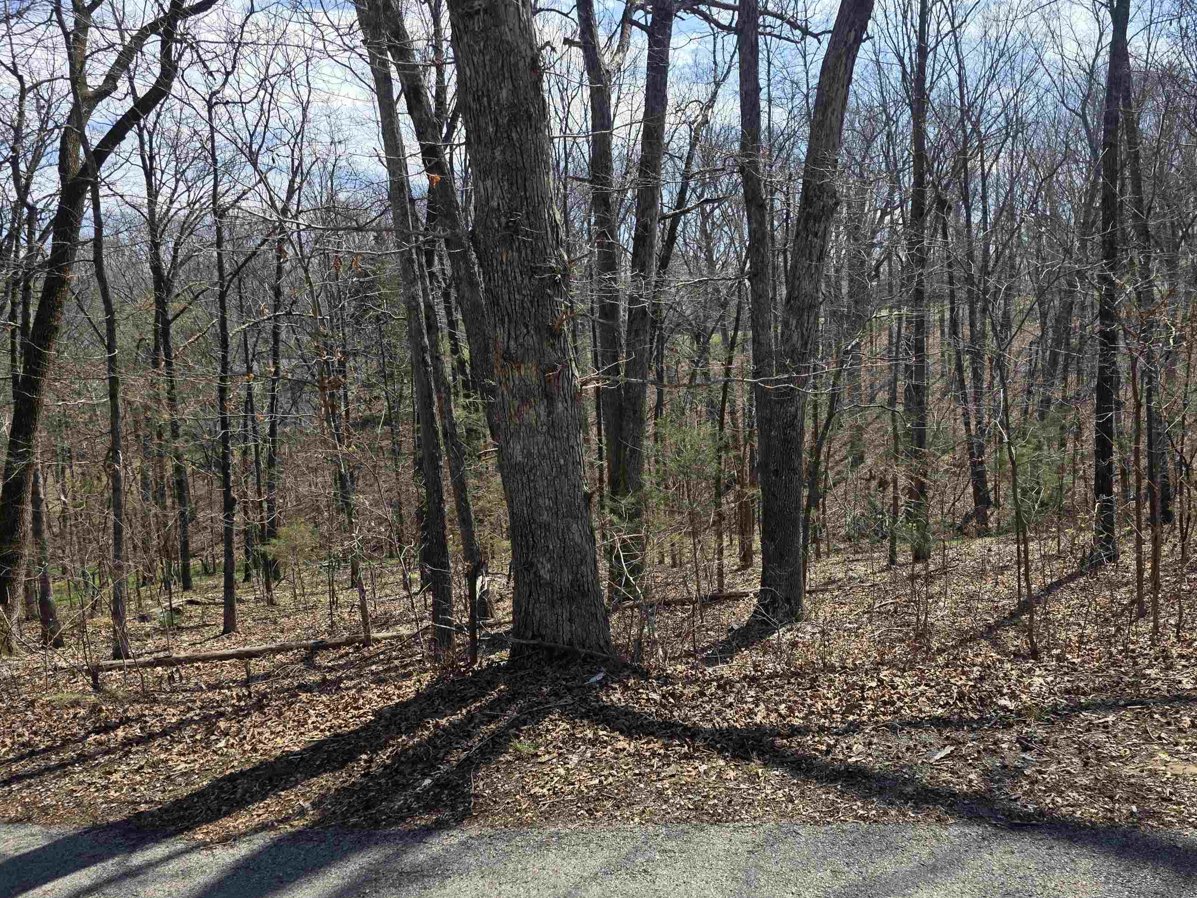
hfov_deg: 64.9
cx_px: 699
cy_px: 486
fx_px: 934
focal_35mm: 27
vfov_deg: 51.3
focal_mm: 6.3
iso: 80
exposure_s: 1/3075
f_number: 1.7
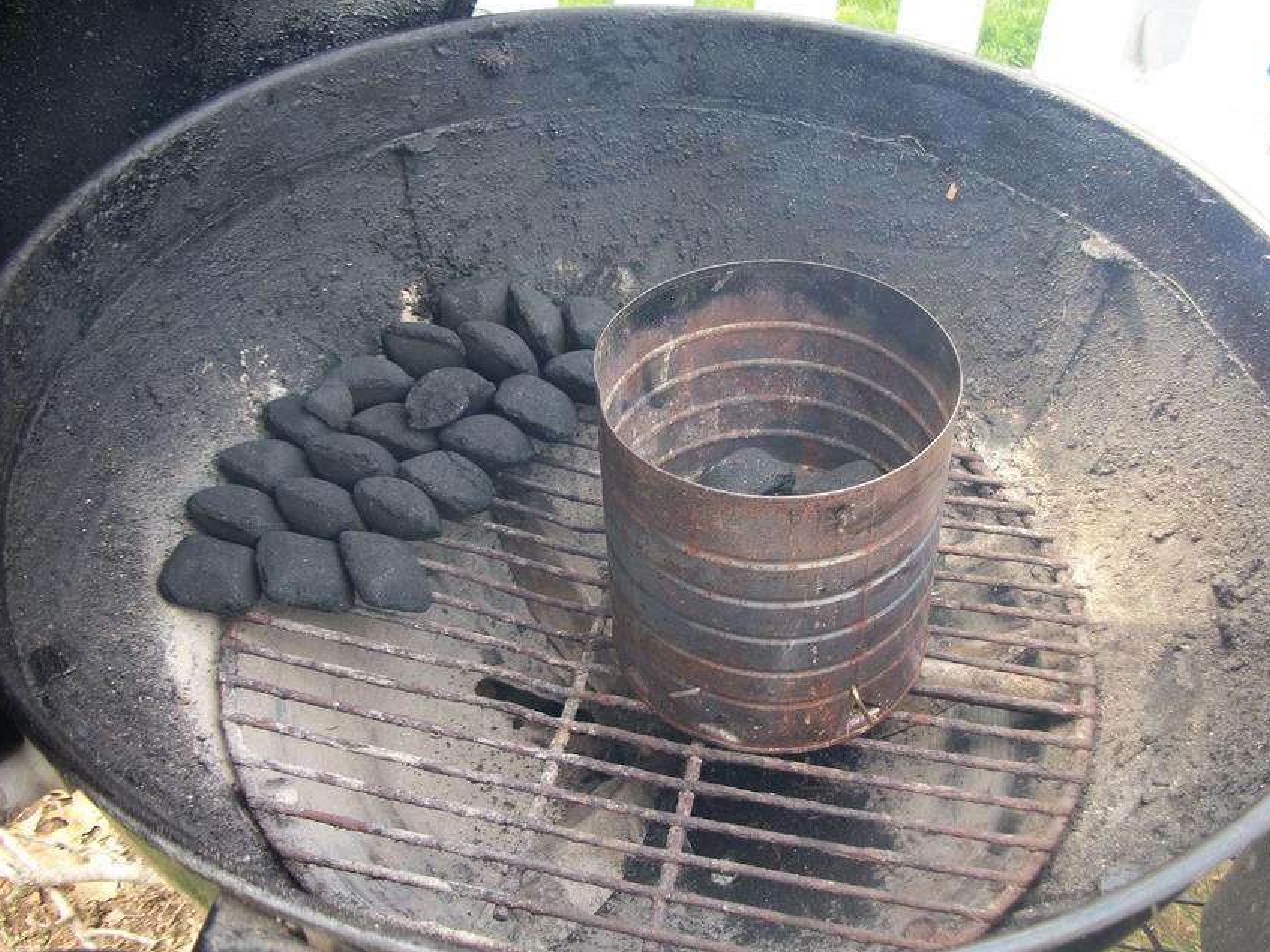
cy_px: 475
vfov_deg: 41.8
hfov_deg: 54.0
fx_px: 1247
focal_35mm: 34
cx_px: 655
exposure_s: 1/60
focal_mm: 5.7
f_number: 2.9
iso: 80
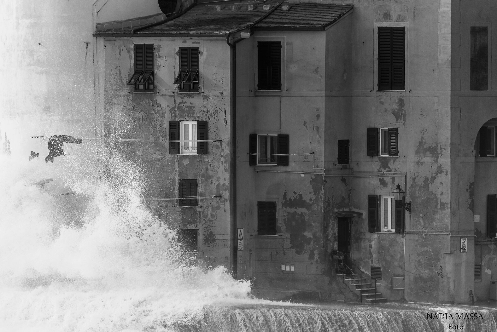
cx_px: 248
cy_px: 166
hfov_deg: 6.9
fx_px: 4143
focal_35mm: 300
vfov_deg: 4.6
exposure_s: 1/4000
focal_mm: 300
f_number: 5.6
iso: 400
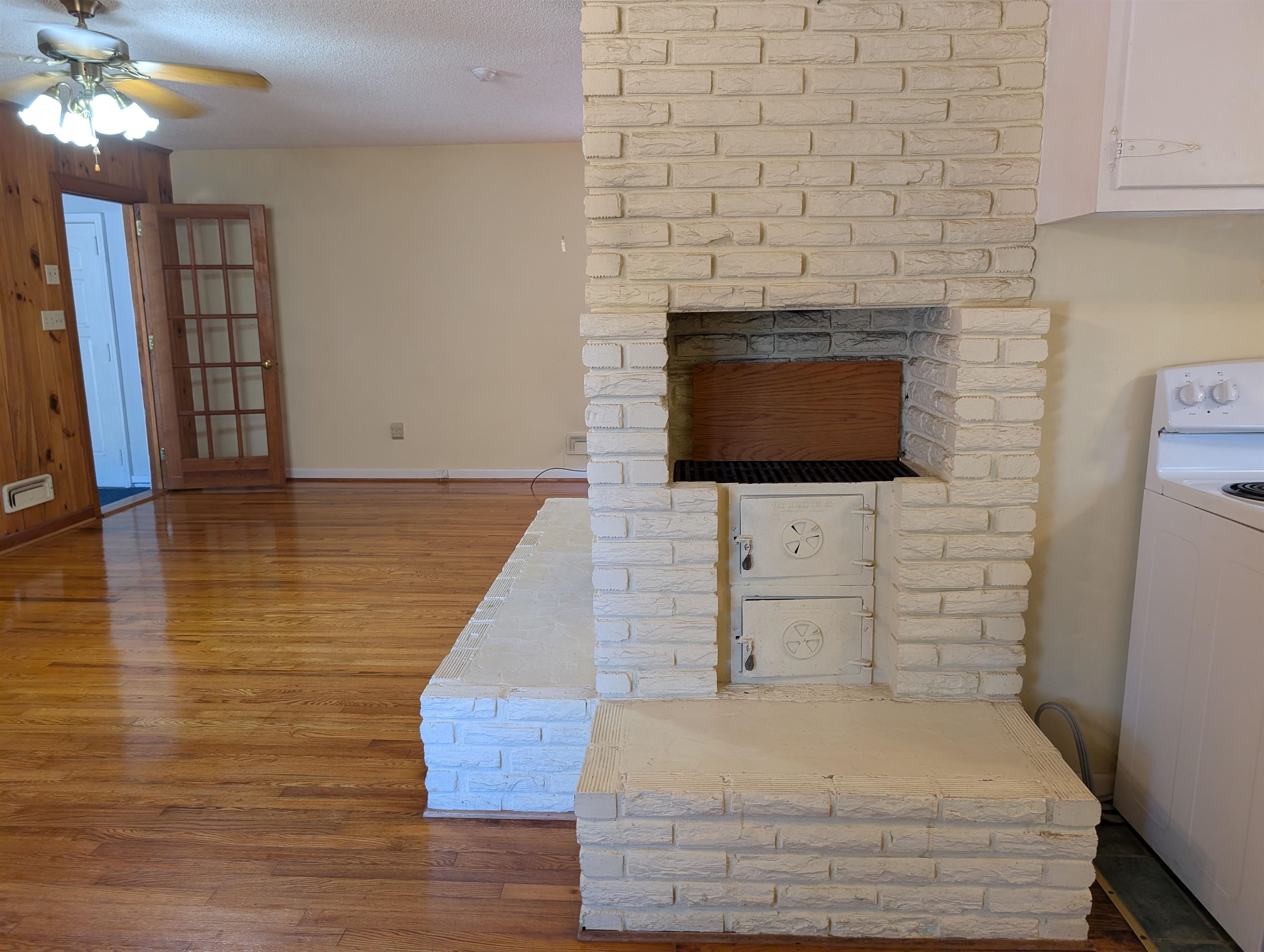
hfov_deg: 71.5
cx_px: 632
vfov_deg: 56.9
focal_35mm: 24
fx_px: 878
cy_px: 476
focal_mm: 6.9
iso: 69
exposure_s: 1/30
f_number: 1.68
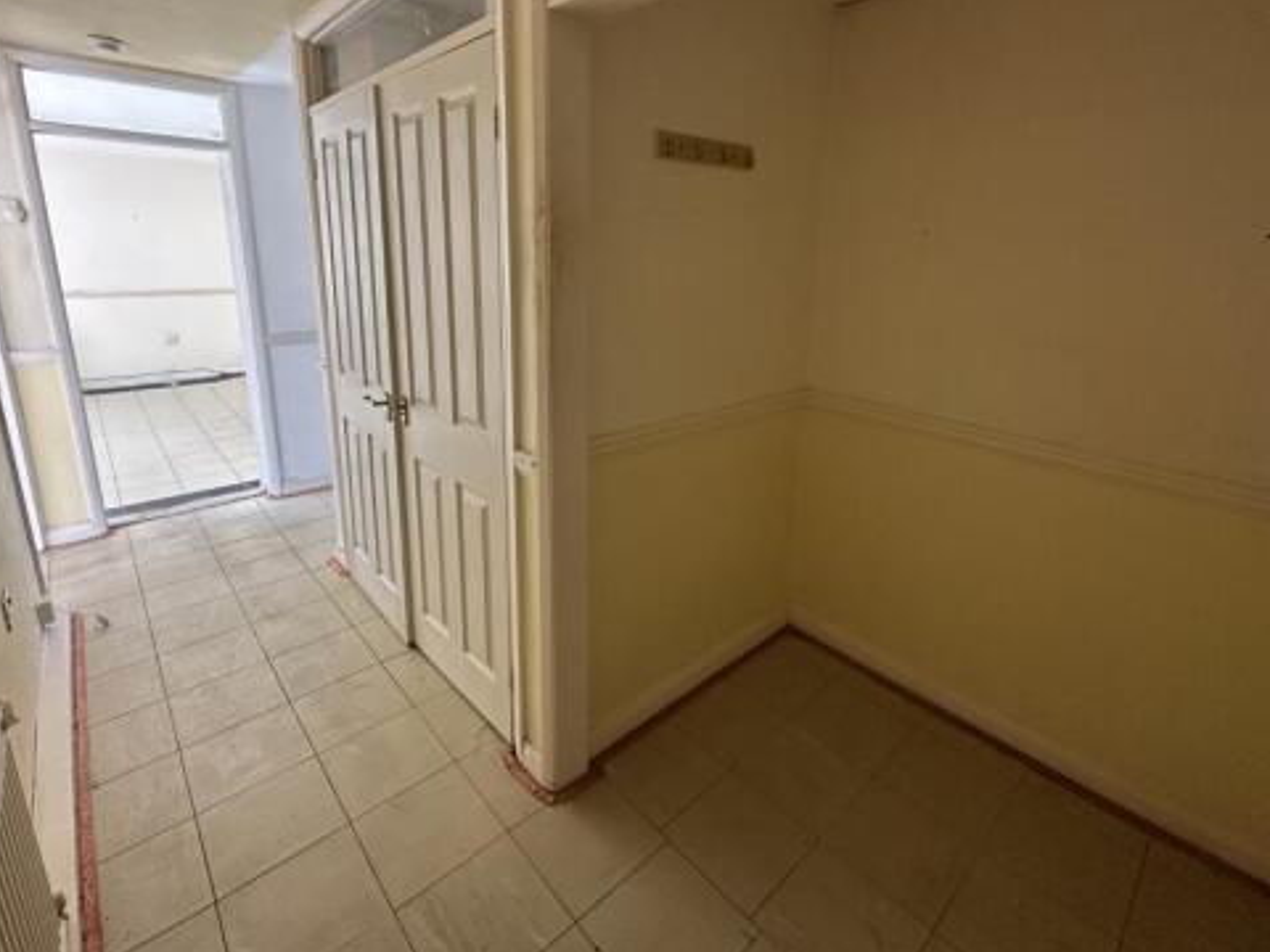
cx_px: 647
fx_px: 624
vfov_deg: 74.2
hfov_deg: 91.0
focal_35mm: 17
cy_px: 398
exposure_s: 1/63
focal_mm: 2.22
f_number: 2.2
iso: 320
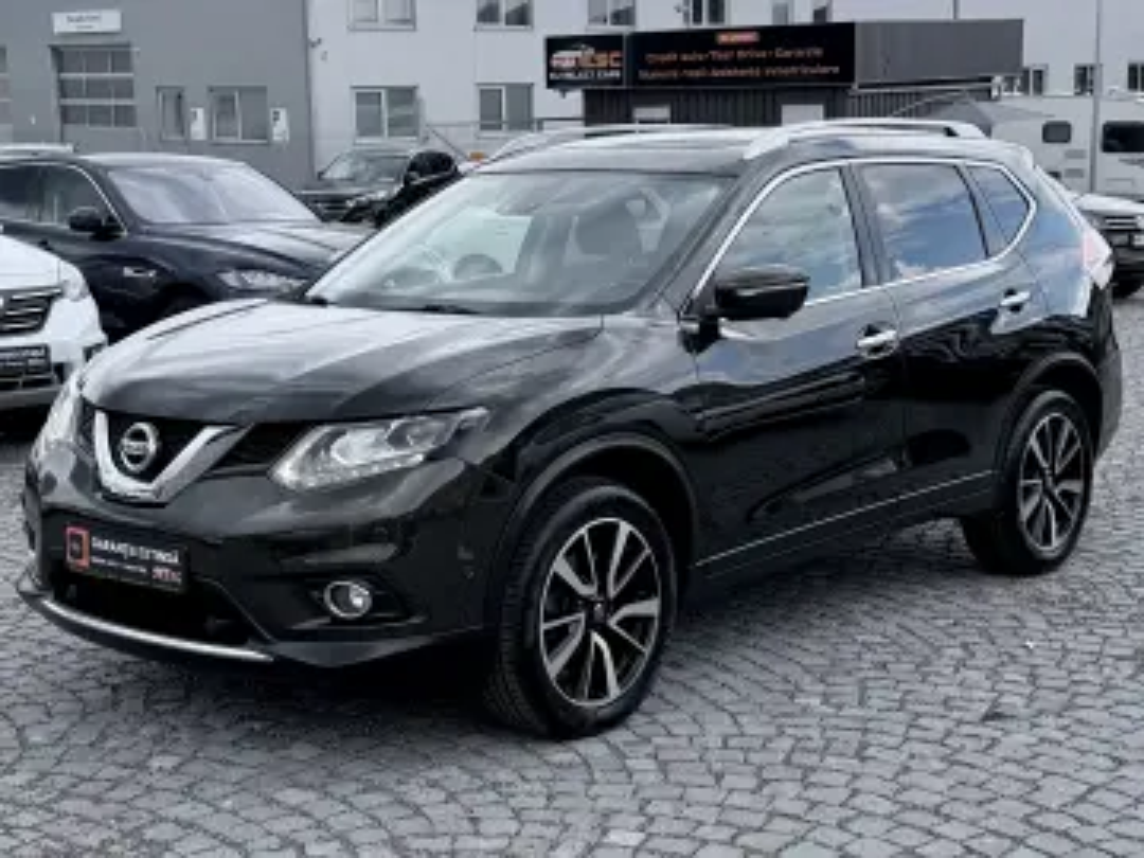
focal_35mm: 24
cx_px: 572
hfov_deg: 71.6
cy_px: 429
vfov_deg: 56.8
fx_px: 793
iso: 100
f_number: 1.78
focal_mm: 6.76
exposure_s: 1/3279
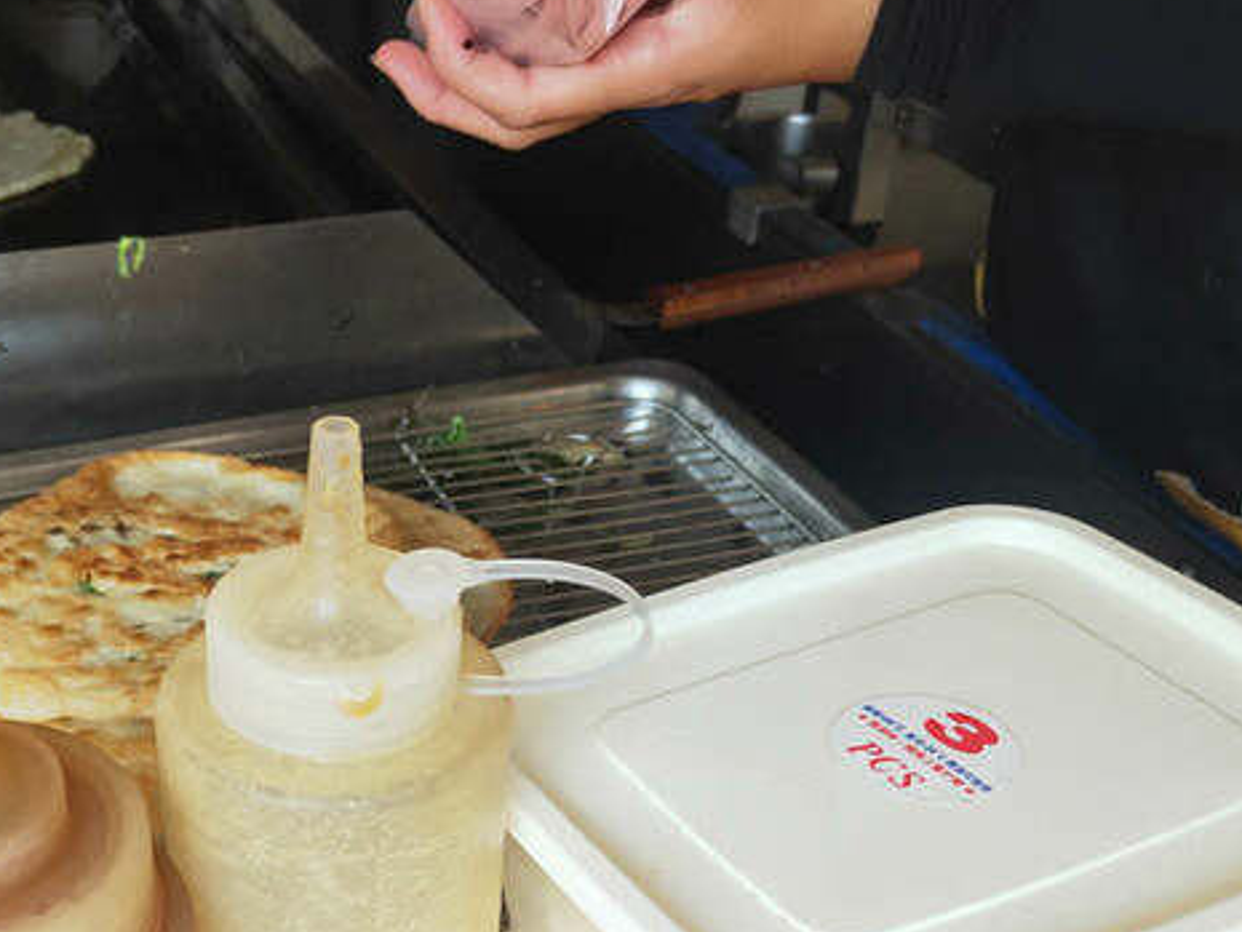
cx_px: 331
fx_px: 1507
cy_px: 594
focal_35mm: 42
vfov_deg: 34.2
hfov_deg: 43.5
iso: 99
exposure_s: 1/146
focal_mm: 3.97
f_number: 1.7
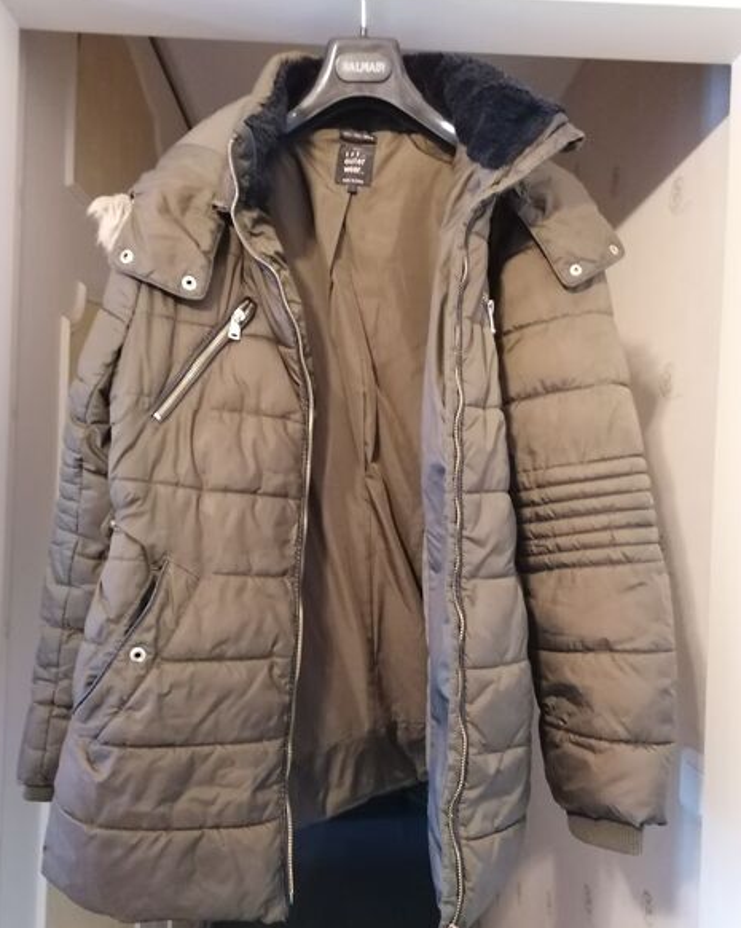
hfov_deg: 49.9
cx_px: 365
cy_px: 499
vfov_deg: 60.4
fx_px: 796
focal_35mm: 29
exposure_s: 1/16.7
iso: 1250
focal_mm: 4.75
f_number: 1.8
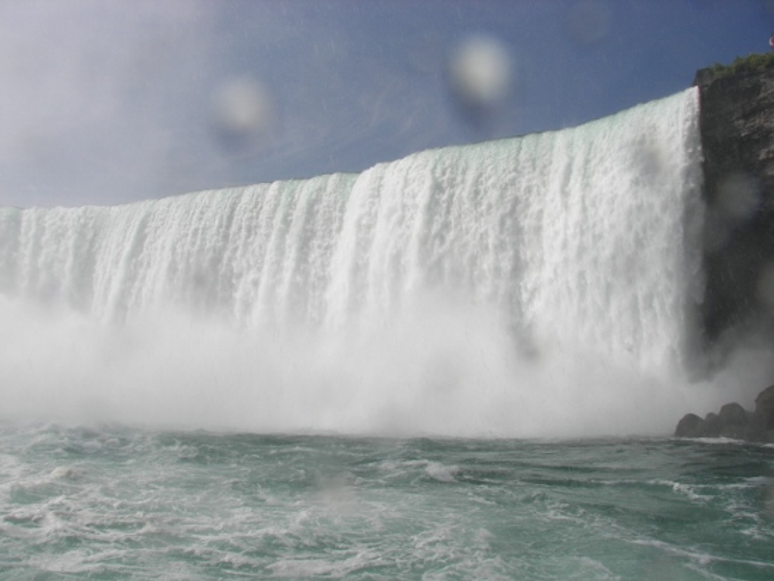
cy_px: 290
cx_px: 387
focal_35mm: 36
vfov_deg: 39.7
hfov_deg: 51.3
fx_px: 805
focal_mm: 6
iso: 50
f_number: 5.6
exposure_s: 1/800
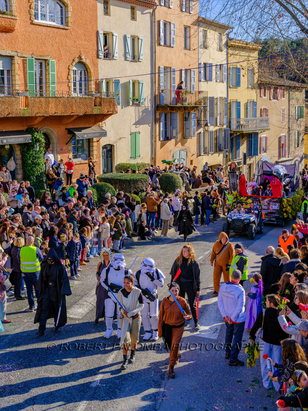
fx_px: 522
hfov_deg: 32.9
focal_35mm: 44
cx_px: 154
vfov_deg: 42.9
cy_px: 206
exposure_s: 1/125
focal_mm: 55
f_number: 11
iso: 320
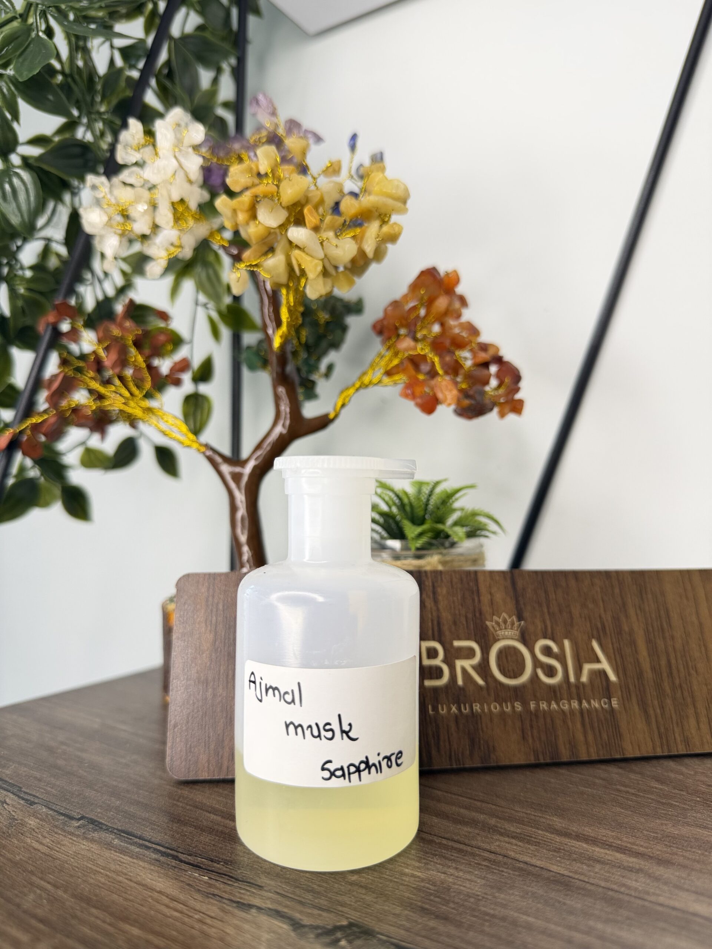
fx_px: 658
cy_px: 474
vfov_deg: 71.6
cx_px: 356
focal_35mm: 24
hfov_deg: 56.8
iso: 64
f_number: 1.78
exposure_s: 1/100
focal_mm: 6.76
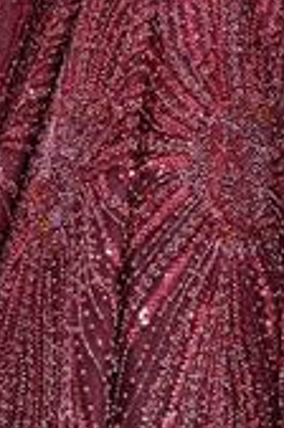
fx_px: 915
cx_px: 200
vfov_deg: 24.9
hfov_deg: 17.6
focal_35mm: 77
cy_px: -18
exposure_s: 1/100
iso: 80
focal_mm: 6.86
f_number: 1.78
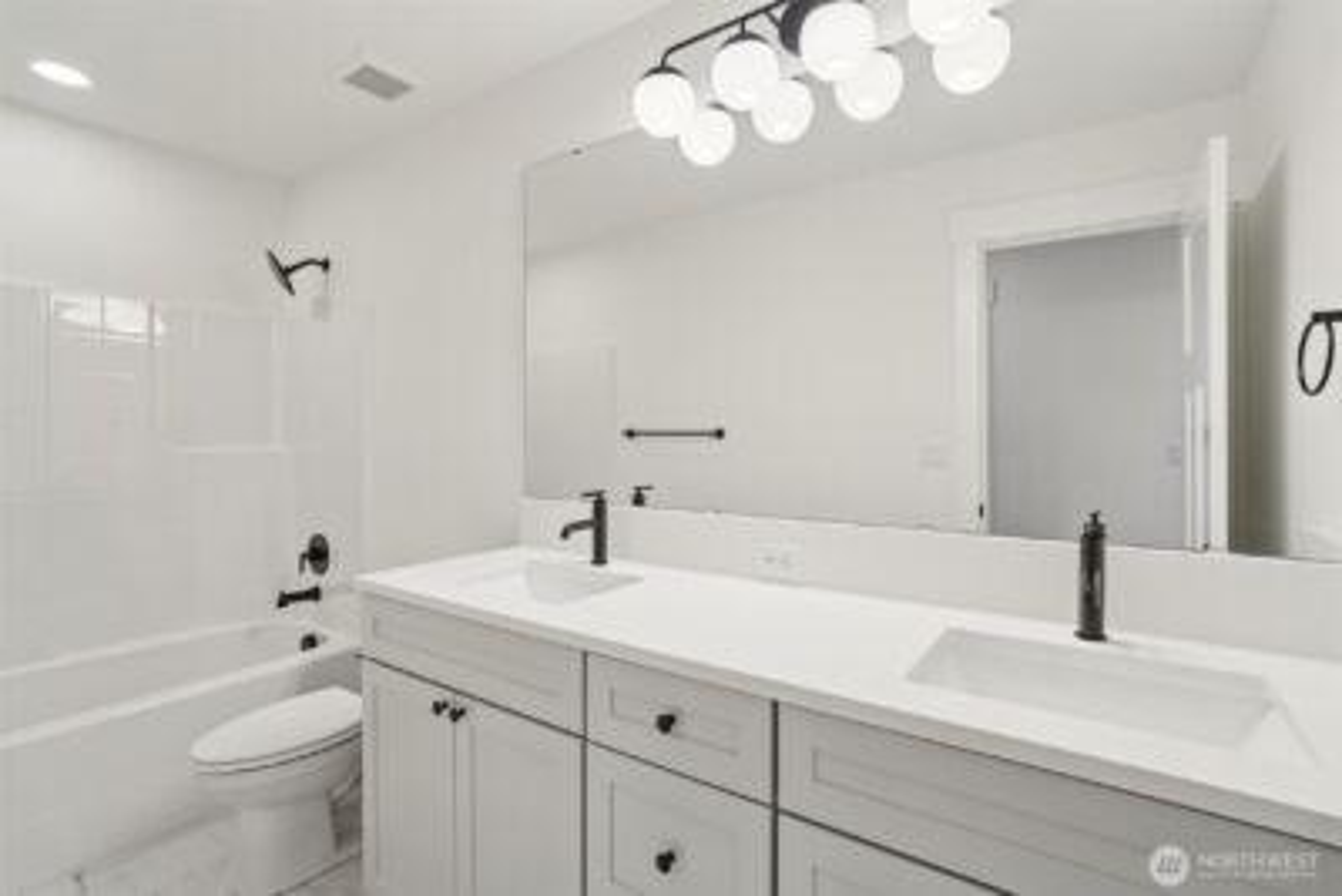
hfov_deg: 96.7
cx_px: 671
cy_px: 448
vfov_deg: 73.8
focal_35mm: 16
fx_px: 597
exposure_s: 1/100
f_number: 8
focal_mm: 16
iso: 1600
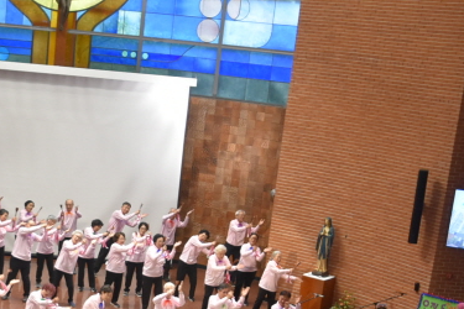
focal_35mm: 72
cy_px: 265
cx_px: 130
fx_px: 928
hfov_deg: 27.8
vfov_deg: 18.7
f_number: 3.5
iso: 1250
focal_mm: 18
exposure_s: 1/60
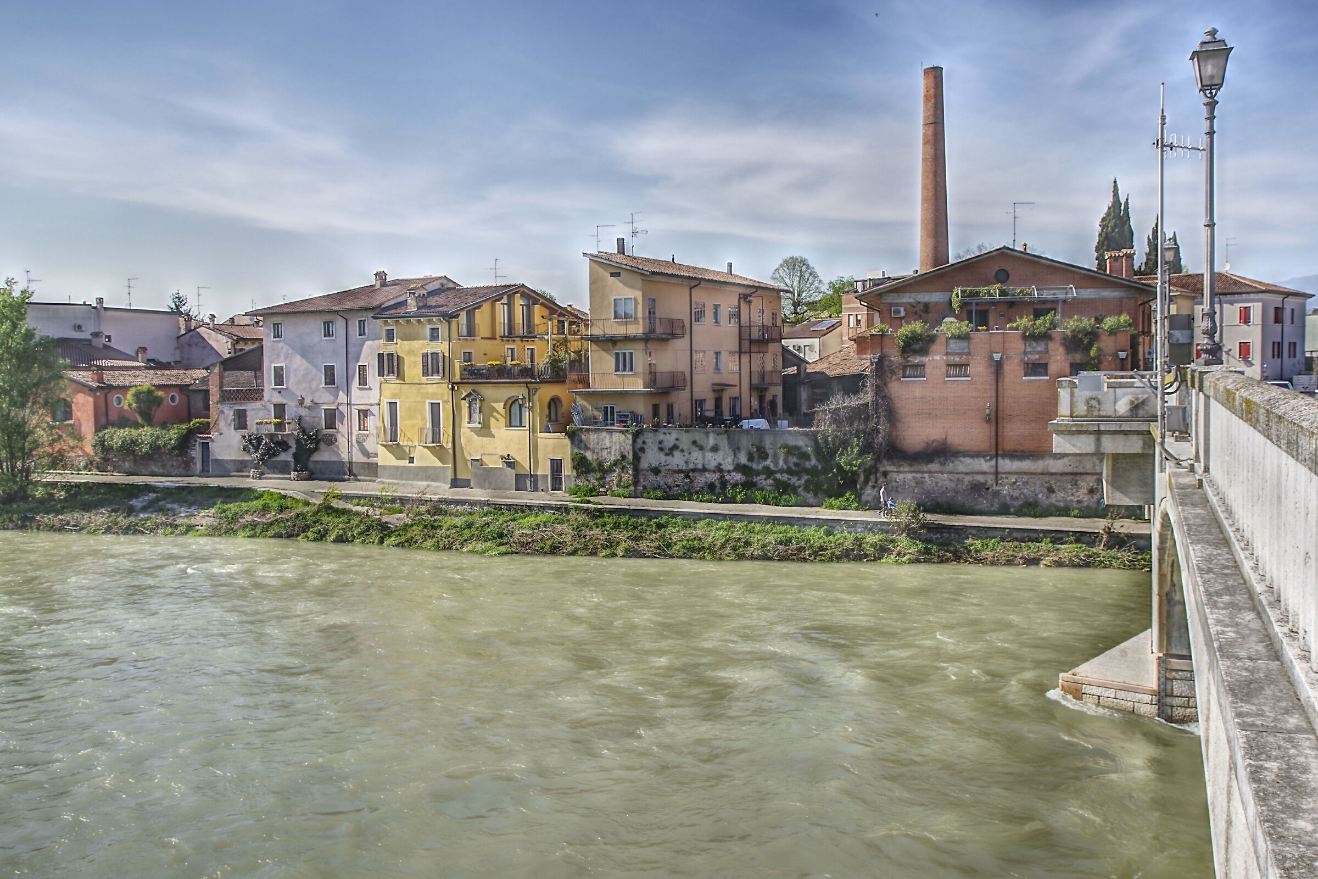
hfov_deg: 57.2
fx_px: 1208
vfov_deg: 40.0
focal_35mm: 33
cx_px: 659
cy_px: 440
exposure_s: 1/100
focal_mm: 21.88
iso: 100
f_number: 8
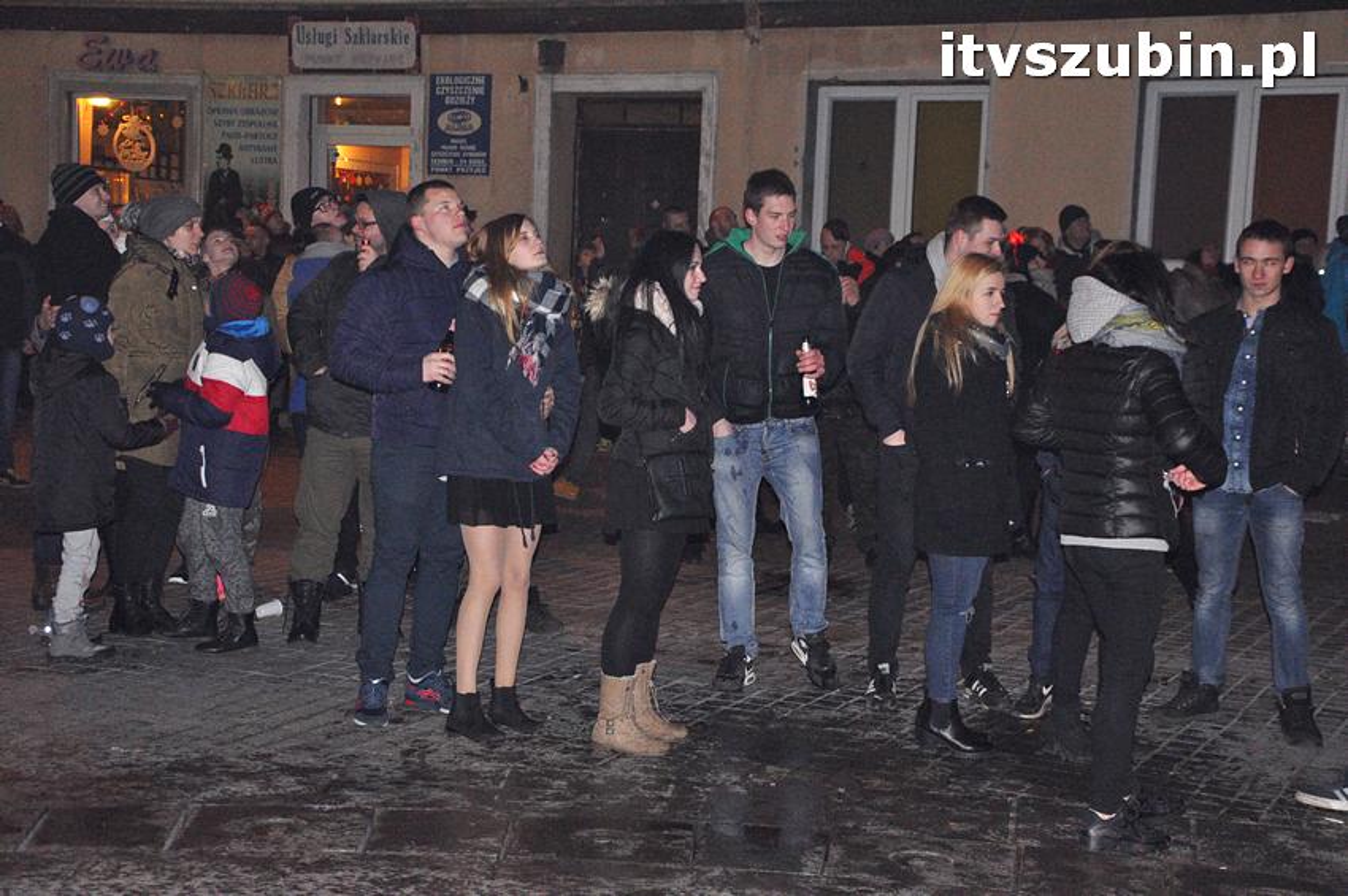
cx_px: 674
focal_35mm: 60
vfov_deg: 22.6
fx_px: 2244
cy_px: 448
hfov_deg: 33.4
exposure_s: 1/60
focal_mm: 40
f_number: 5.6
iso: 3200
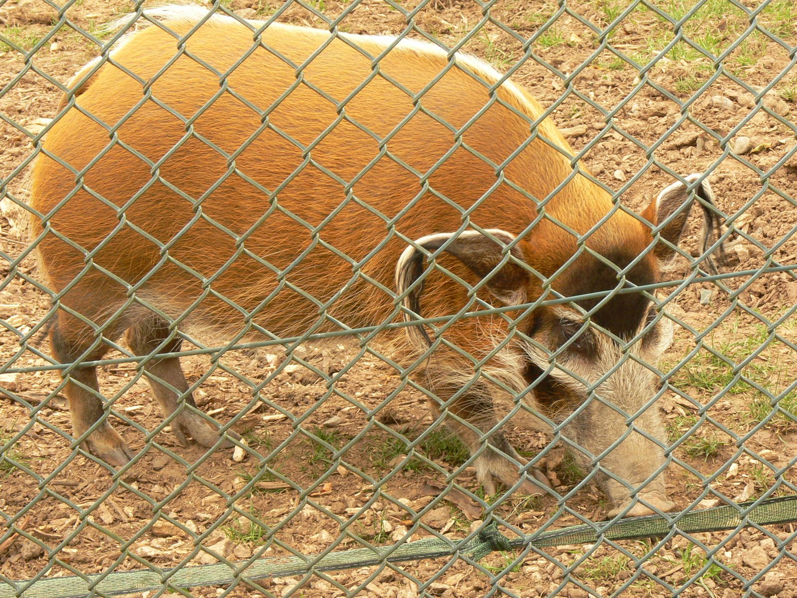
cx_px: 398
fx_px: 3385
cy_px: 299
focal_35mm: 147
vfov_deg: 10.1
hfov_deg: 13.4
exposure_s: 1/30
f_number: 9
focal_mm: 24.6
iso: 80
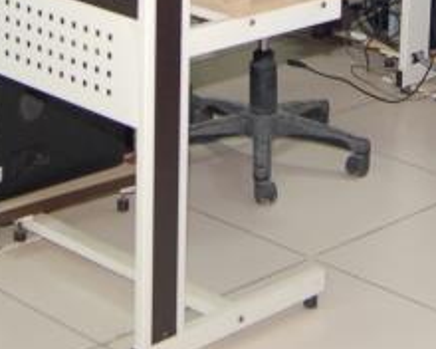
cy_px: -174
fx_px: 1523
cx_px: 272
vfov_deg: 12.4
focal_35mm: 118
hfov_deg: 16.3
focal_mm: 18
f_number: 4
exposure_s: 1/60
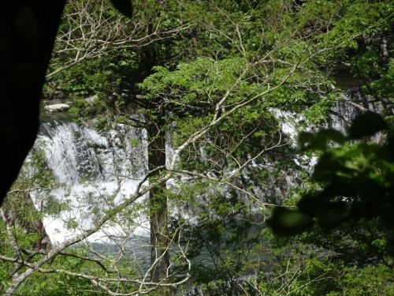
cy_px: 148
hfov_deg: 5.3
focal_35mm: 377
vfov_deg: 3.9
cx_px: 197
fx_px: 4291
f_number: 6.3
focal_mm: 64.38
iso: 80
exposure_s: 1/250
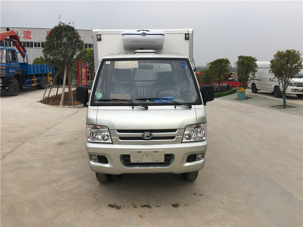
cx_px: 152
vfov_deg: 48.2
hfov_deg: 61.7
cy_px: 114
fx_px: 254
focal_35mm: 29
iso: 25
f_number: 2.2
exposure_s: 1/1261
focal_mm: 4.15
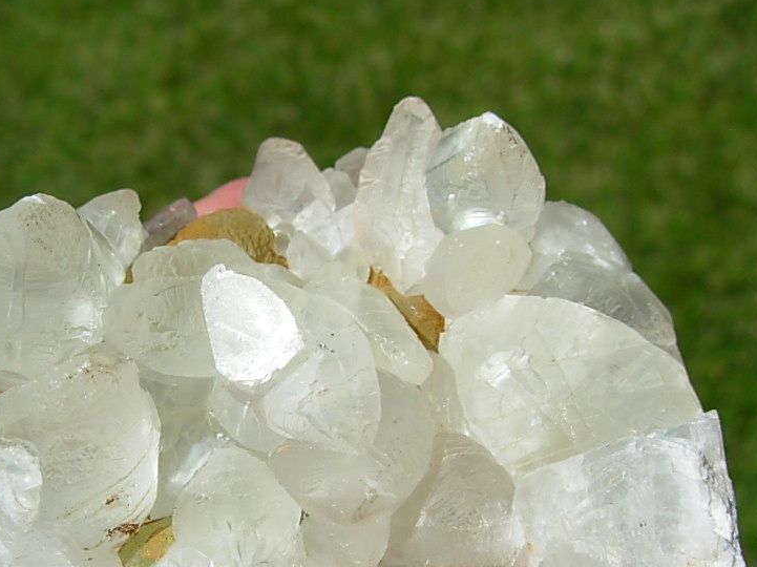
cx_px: 308
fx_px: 1180
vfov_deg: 26.9
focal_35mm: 54
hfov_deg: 35.5
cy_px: 374
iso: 50
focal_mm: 6.3
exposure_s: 1/861
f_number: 4.9
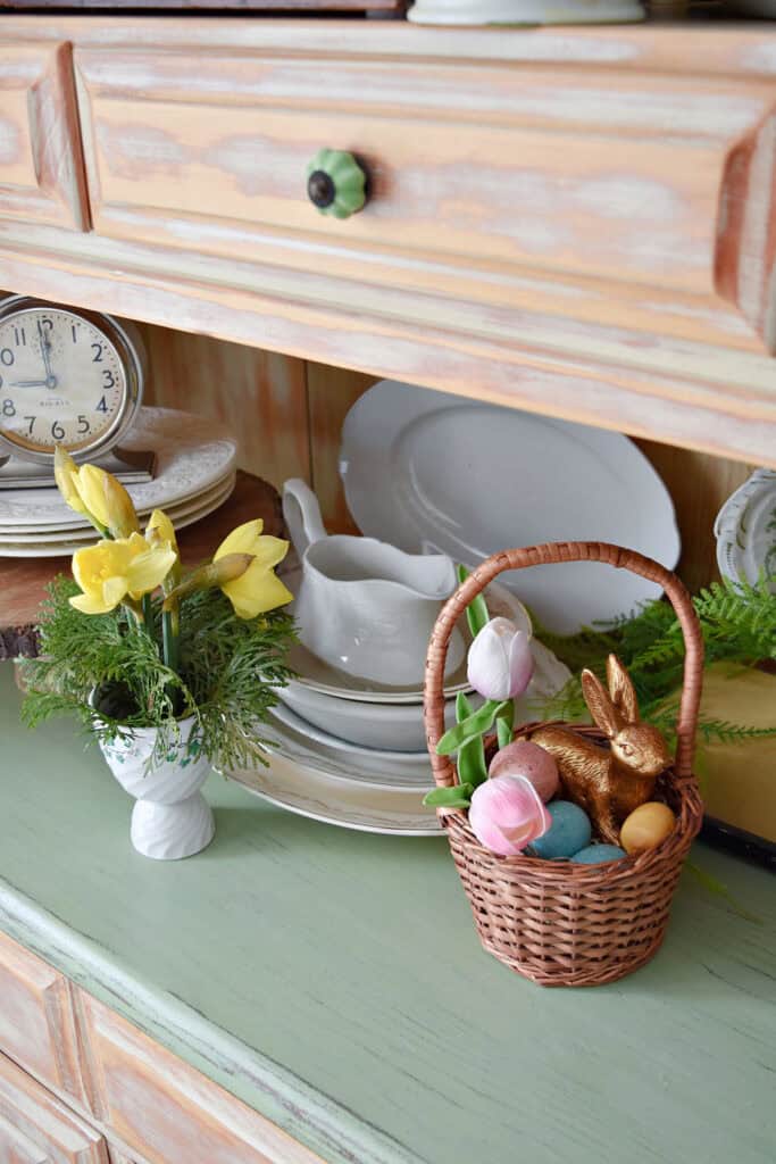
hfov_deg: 34.2
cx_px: 388
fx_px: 1260
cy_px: 582
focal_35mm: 39
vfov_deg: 49.5
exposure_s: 1/100
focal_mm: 26
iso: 400
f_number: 5
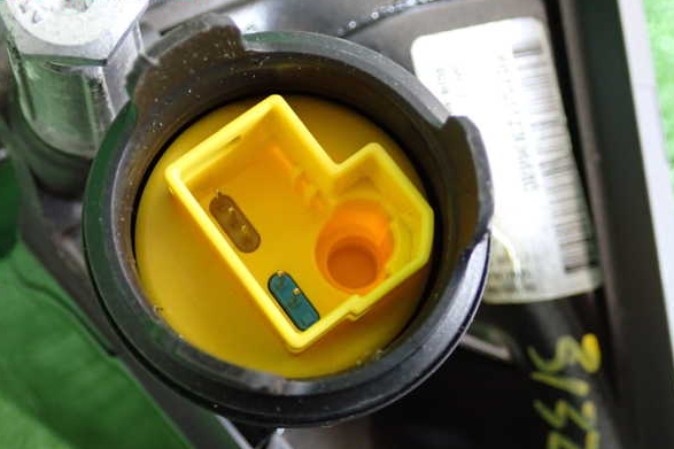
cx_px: 333
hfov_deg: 39.6
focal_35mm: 50
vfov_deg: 27.0
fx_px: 936
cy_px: 234
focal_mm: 8.4
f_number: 3.1
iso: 500
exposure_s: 1/50
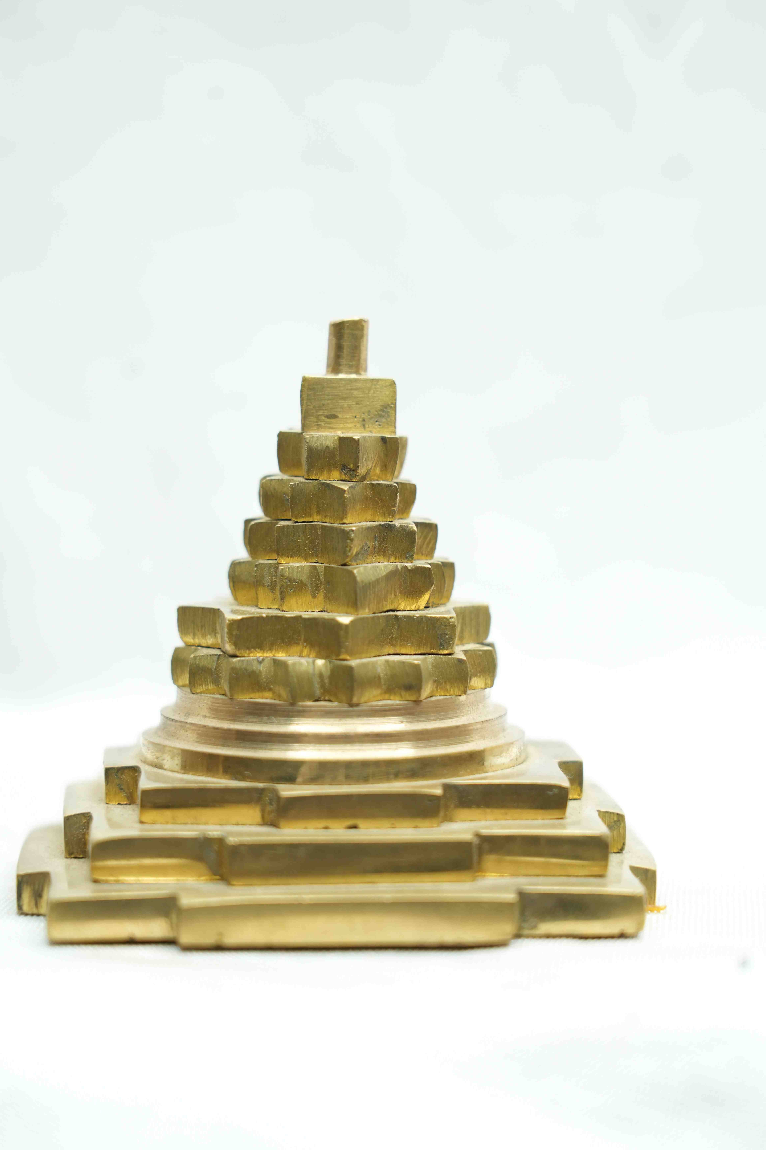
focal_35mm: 106
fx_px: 3383
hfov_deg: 12.9
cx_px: 380
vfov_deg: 19.3
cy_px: 572
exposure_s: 1/60
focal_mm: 105
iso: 500
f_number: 5.6
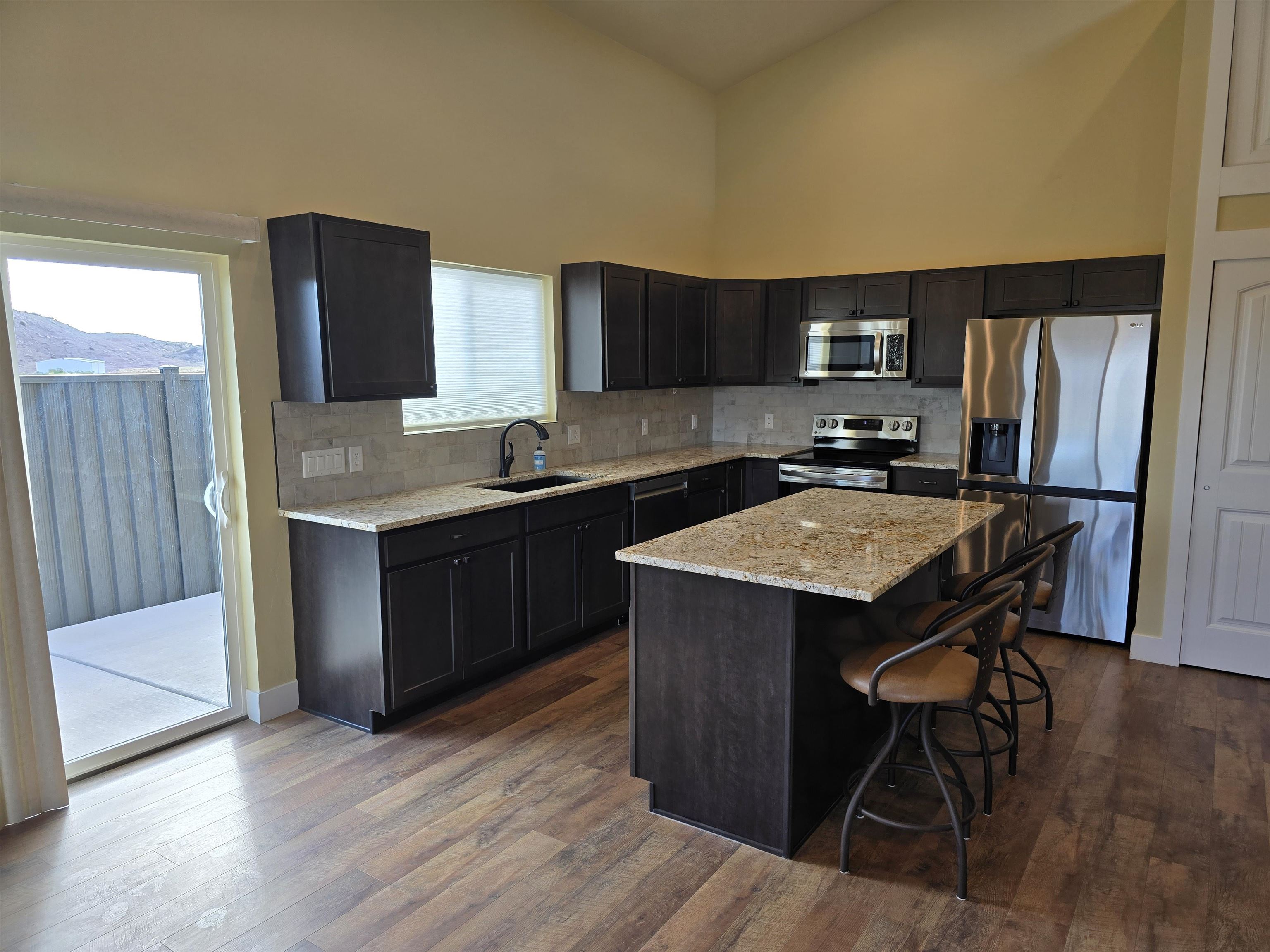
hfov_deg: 73.9
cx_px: 635
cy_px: 476
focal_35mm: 23
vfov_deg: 58.9
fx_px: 844
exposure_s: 1/120
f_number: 1.7
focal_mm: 6.3
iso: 64
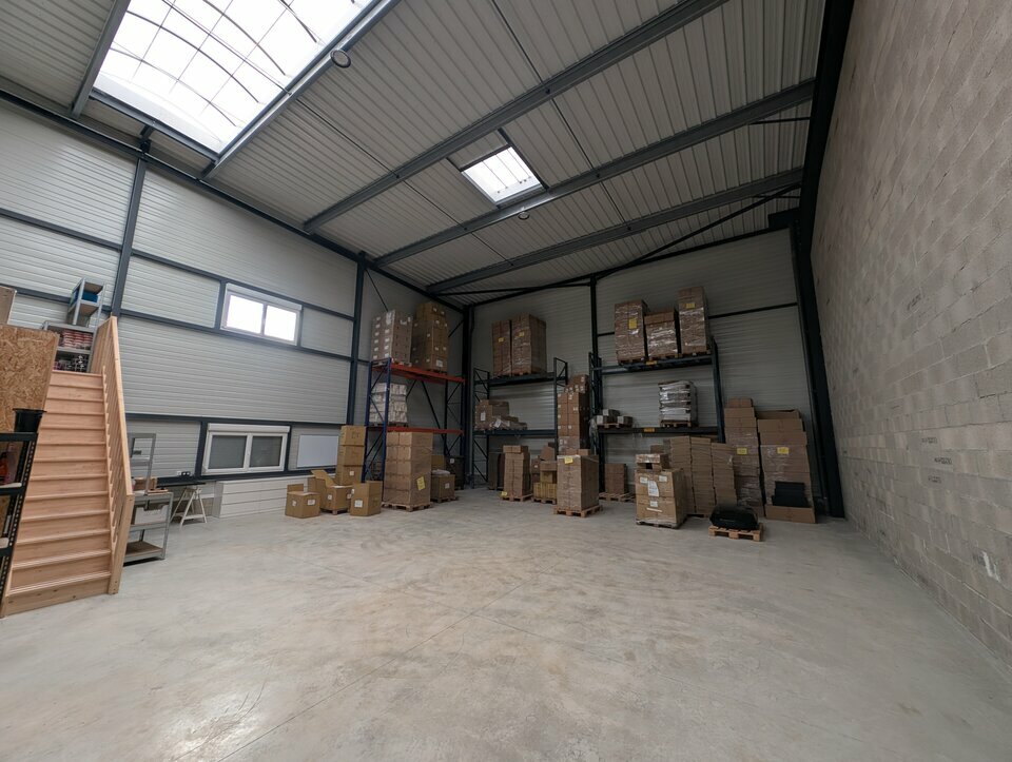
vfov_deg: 94.6
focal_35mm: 12
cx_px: 506
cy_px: 381
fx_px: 351
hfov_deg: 110.5
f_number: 1.95
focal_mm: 2.23
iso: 41
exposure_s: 1/109
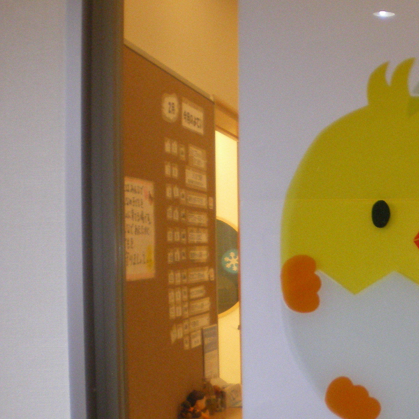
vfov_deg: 24.2
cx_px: 431
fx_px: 972
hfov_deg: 23.2
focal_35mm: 71
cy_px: 285
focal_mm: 6.3
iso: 250
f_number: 3.1
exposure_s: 1/30
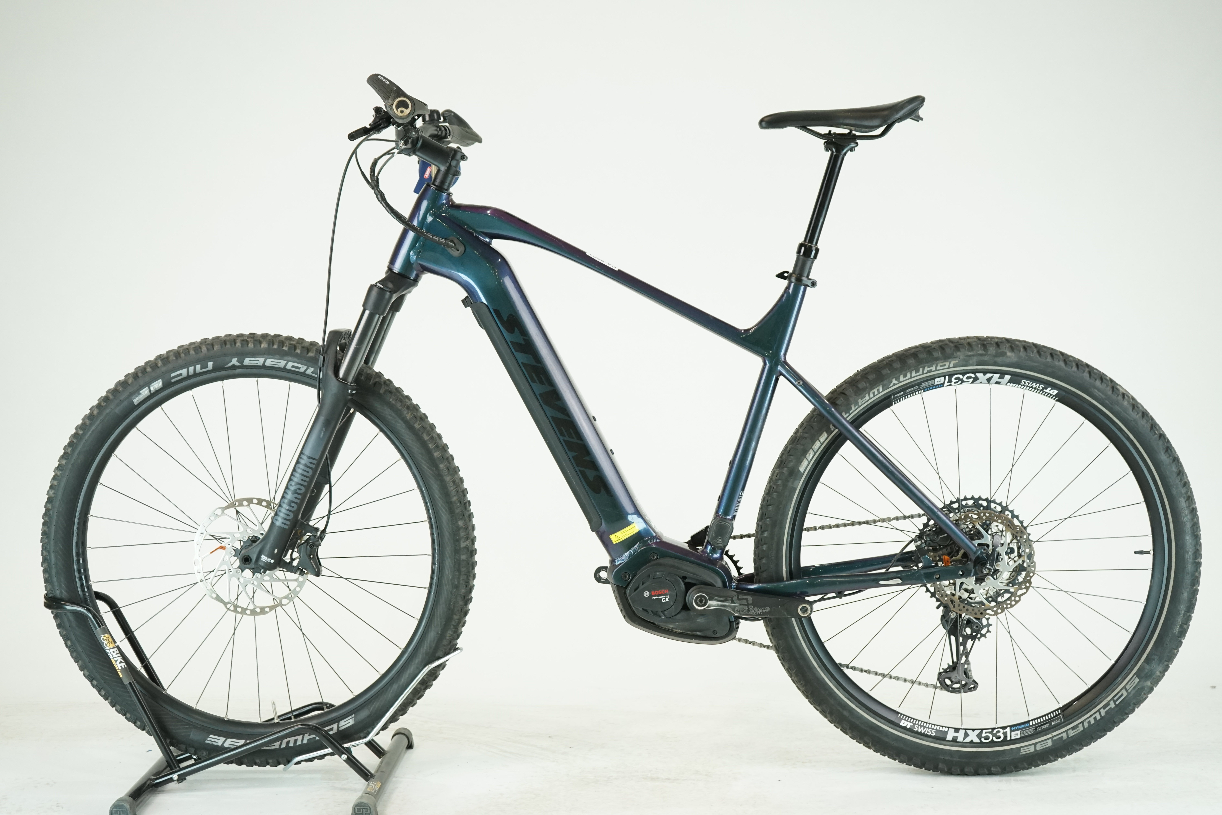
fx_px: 1663
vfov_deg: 27.5
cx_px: 611
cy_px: 408
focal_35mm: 49
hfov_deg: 40.3
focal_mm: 49
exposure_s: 1/200
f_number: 5.6
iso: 1600
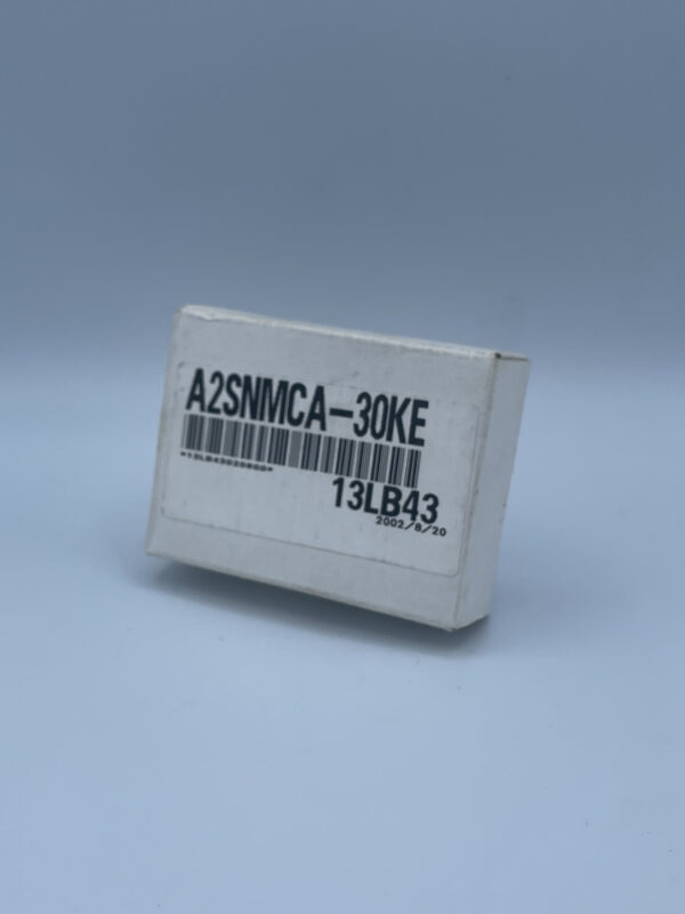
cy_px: 457
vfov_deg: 67.3
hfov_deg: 53.1
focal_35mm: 26
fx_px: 686
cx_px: 342
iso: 32
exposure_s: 1/2506
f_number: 1.6
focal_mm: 4.2
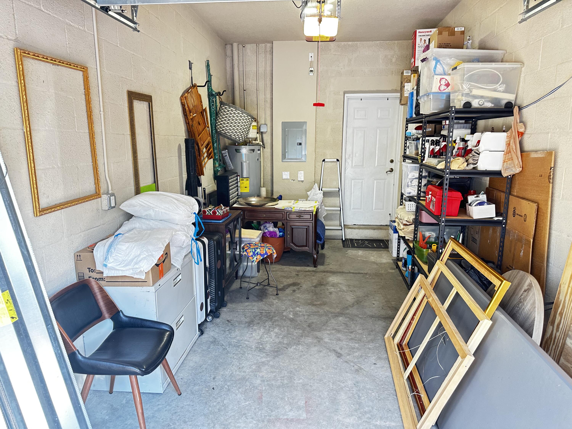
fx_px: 397
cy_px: 214
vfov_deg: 56.8
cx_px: 286
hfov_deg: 71.6
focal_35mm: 24
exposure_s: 1/60
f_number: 1.78
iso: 160
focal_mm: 6.86
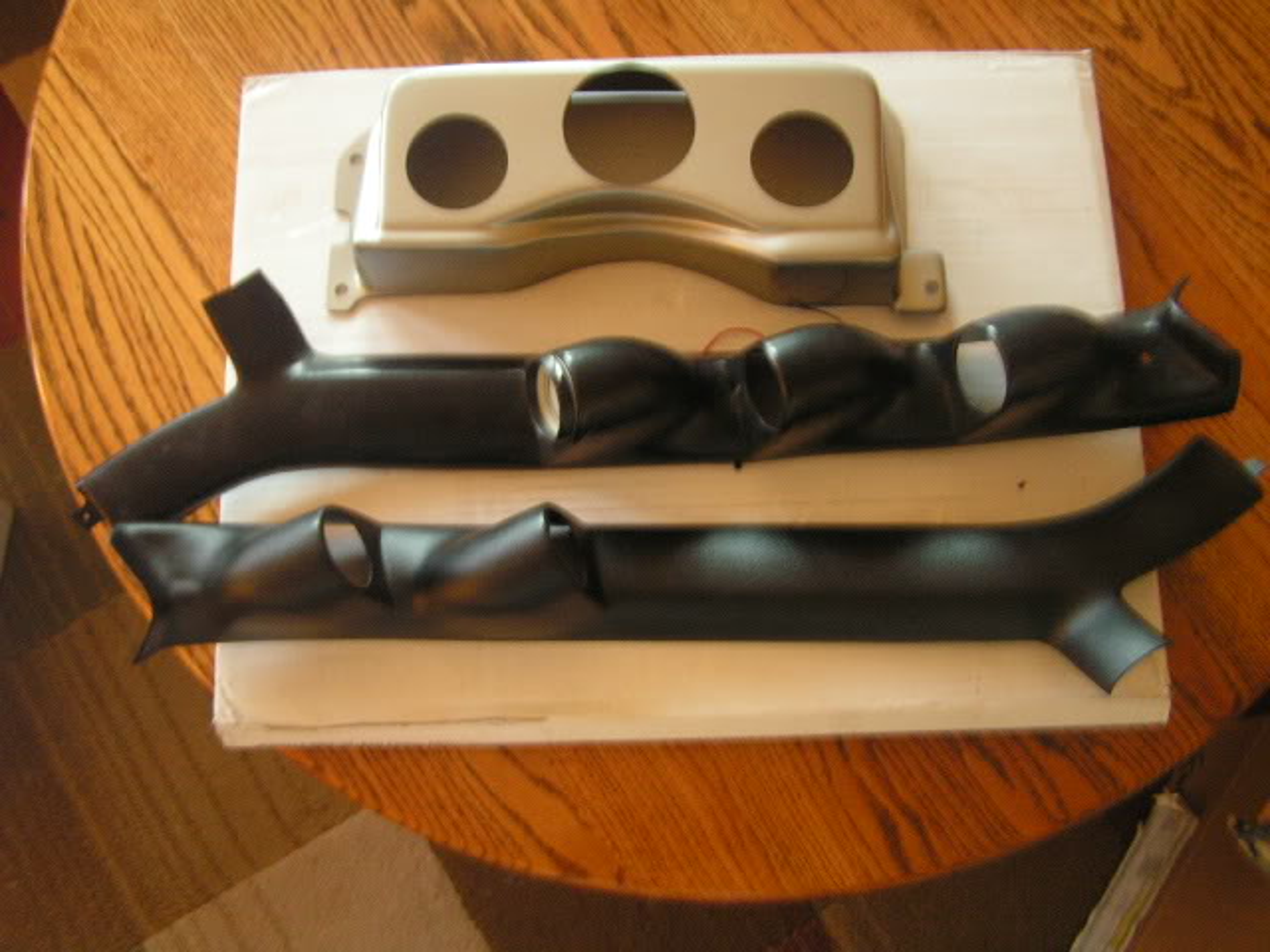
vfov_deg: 37.7
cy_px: 476
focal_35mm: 38
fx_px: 1394
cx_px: 635
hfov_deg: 49.0
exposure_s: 1/6
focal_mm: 6.3
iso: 200
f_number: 2.8
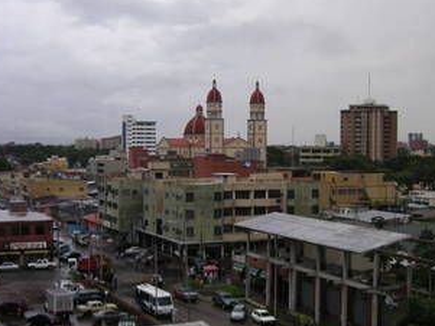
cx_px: 257
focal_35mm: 59
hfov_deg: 32.6
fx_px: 742
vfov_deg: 24.8
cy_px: 182
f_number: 2.8
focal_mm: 6.1
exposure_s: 1/180
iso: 50
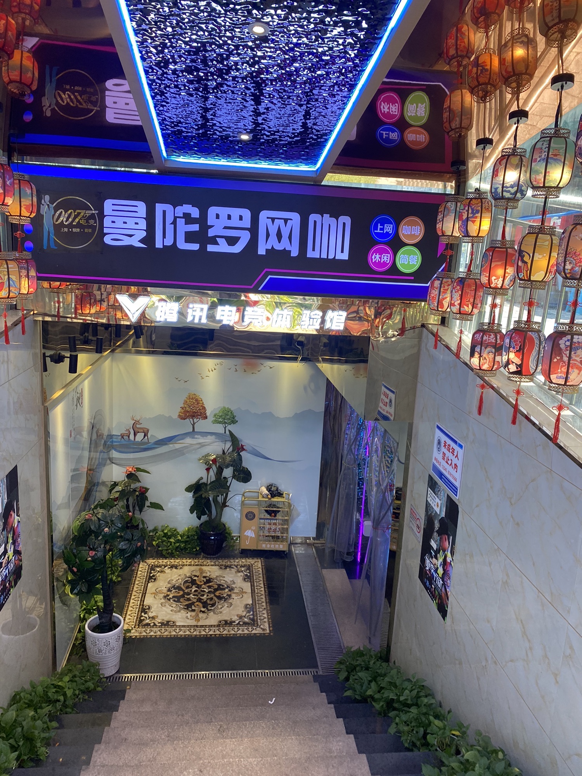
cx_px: 291
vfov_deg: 67.3
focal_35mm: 26
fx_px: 583
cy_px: 388
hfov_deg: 53.1
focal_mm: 4.25
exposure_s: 1/122
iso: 100
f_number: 1.8
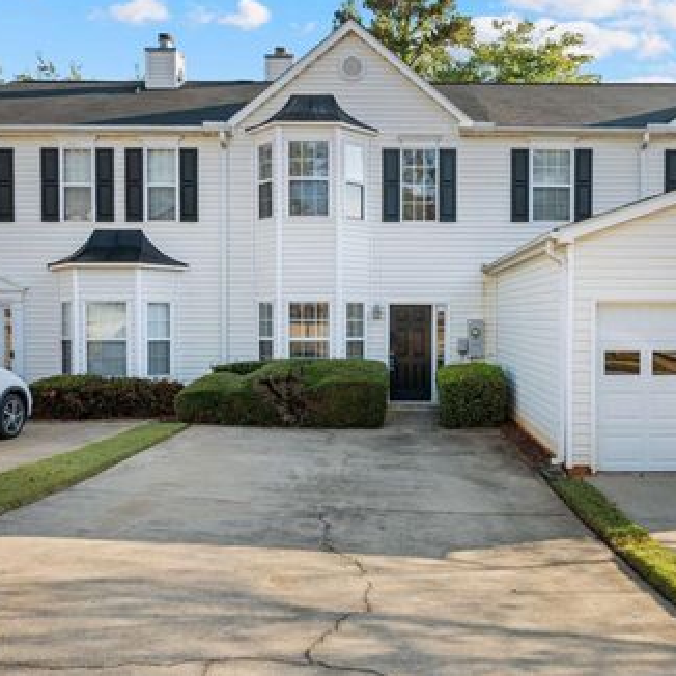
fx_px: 677
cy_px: 335
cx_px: 404
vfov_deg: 53.0
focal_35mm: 31
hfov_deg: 52.7
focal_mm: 23.5
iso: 100
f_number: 4
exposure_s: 1/400
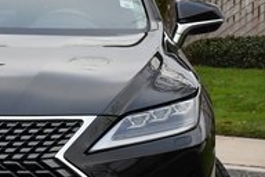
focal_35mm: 223
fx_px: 1641
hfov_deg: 9.2
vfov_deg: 6.1
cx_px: -6
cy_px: 160
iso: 3200
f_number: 8
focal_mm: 45
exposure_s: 1/1000
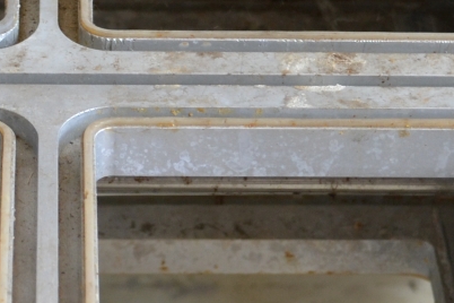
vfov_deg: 7.7
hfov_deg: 11.4
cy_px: 133
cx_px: 76
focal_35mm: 179
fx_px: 2257
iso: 400
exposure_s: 1/80
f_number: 4.5
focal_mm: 30
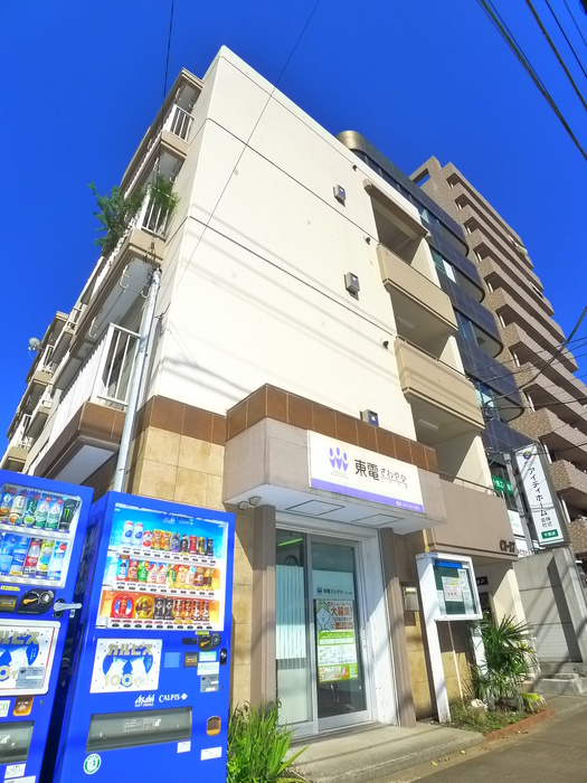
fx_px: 543
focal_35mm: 24
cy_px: 392
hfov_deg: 56.8
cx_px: 294
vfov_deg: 71.6
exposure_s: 1/800
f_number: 4
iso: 400
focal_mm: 5.1
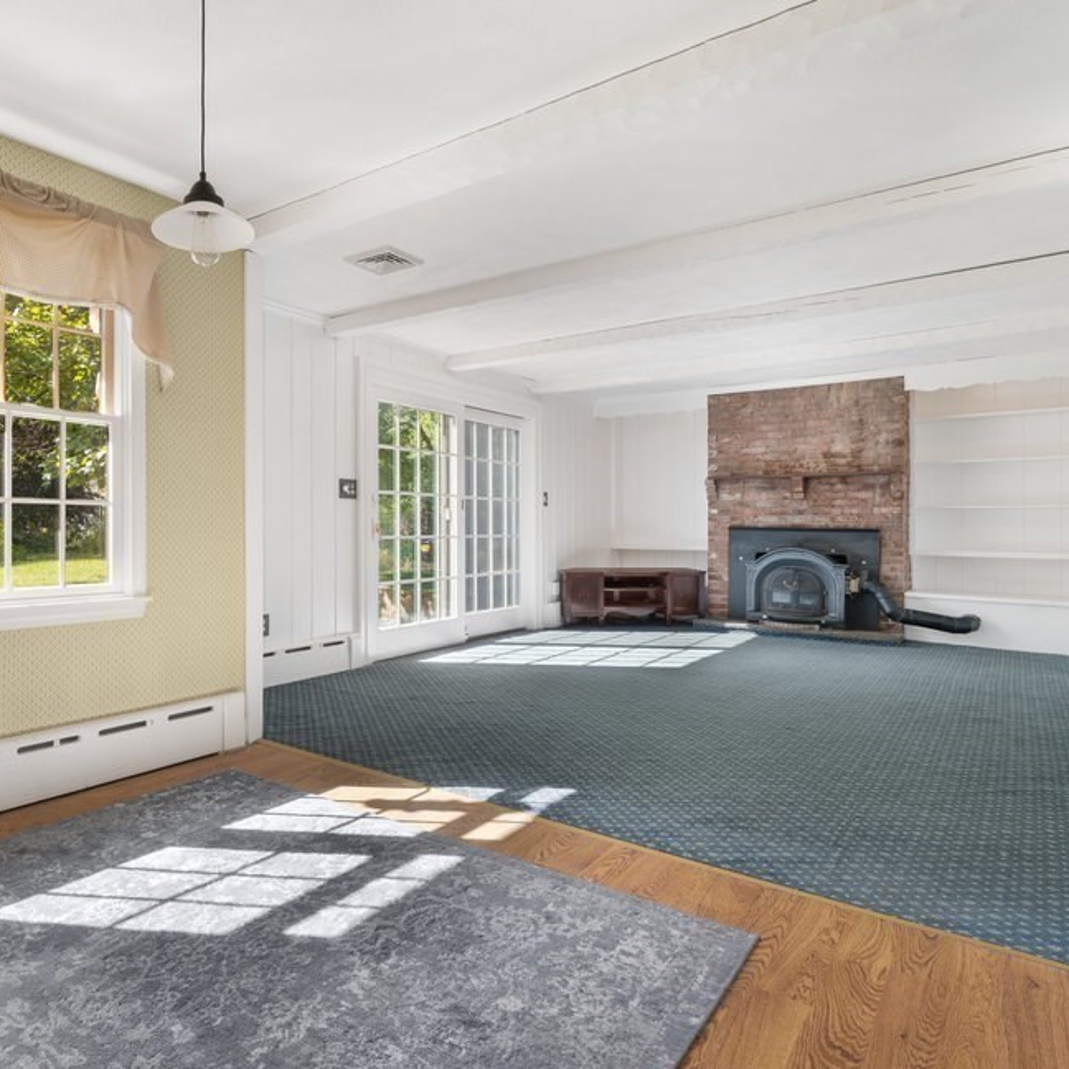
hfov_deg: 69.8
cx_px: 343
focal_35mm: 21
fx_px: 734
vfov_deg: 72.1
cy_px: 537
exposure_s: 1/2.5
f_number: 9
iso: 200
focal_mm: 16
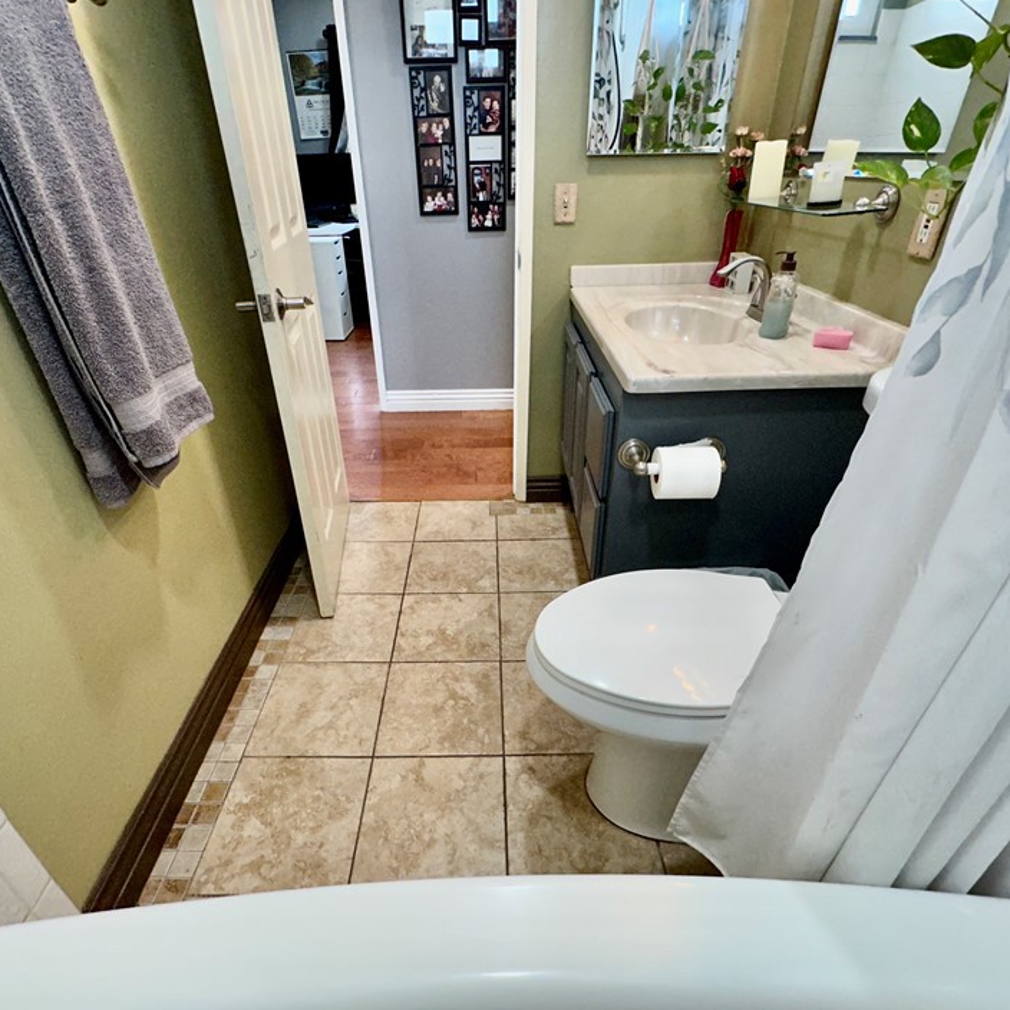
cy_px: 528
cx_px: 486
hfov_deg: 80.7
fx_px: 594
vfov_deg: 80.7
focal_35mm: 18
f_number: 2.2
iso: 250
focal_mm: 2.22
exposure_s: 1/120
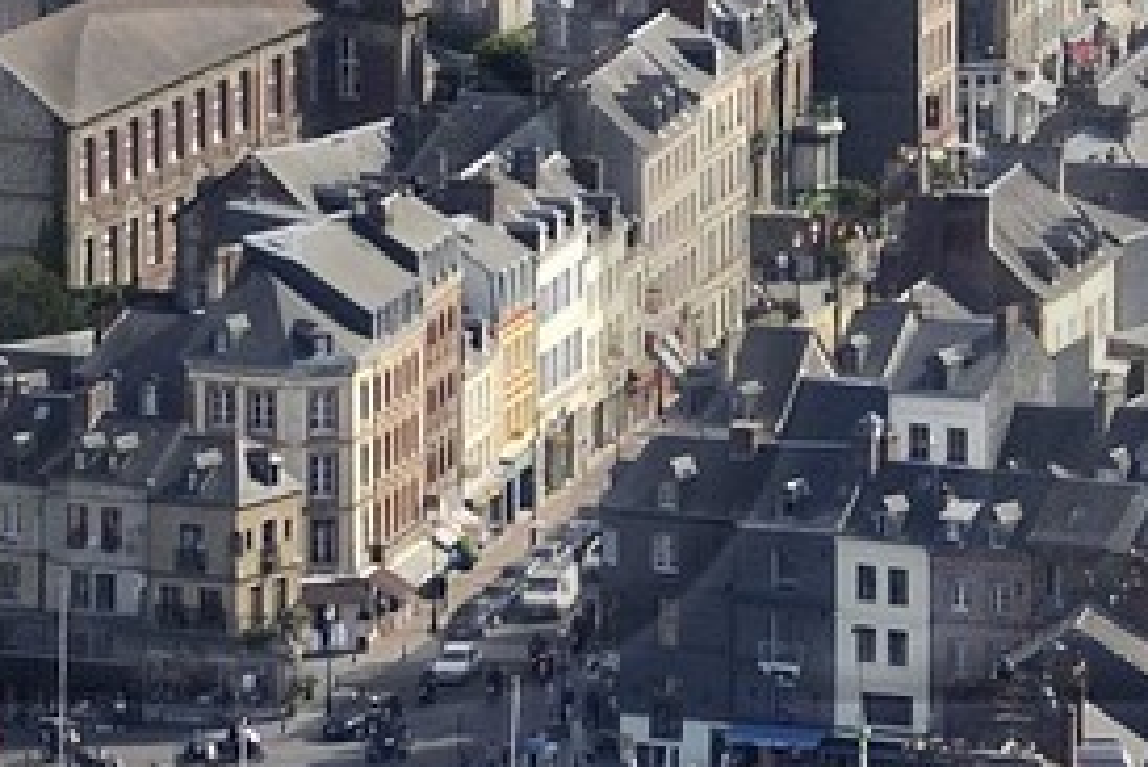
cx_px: 888
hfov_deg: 2.0
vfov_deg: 1.3
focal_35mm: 1021
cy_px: 21
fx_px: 32574
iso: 400
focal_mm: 175
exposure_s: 1/500
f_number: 8
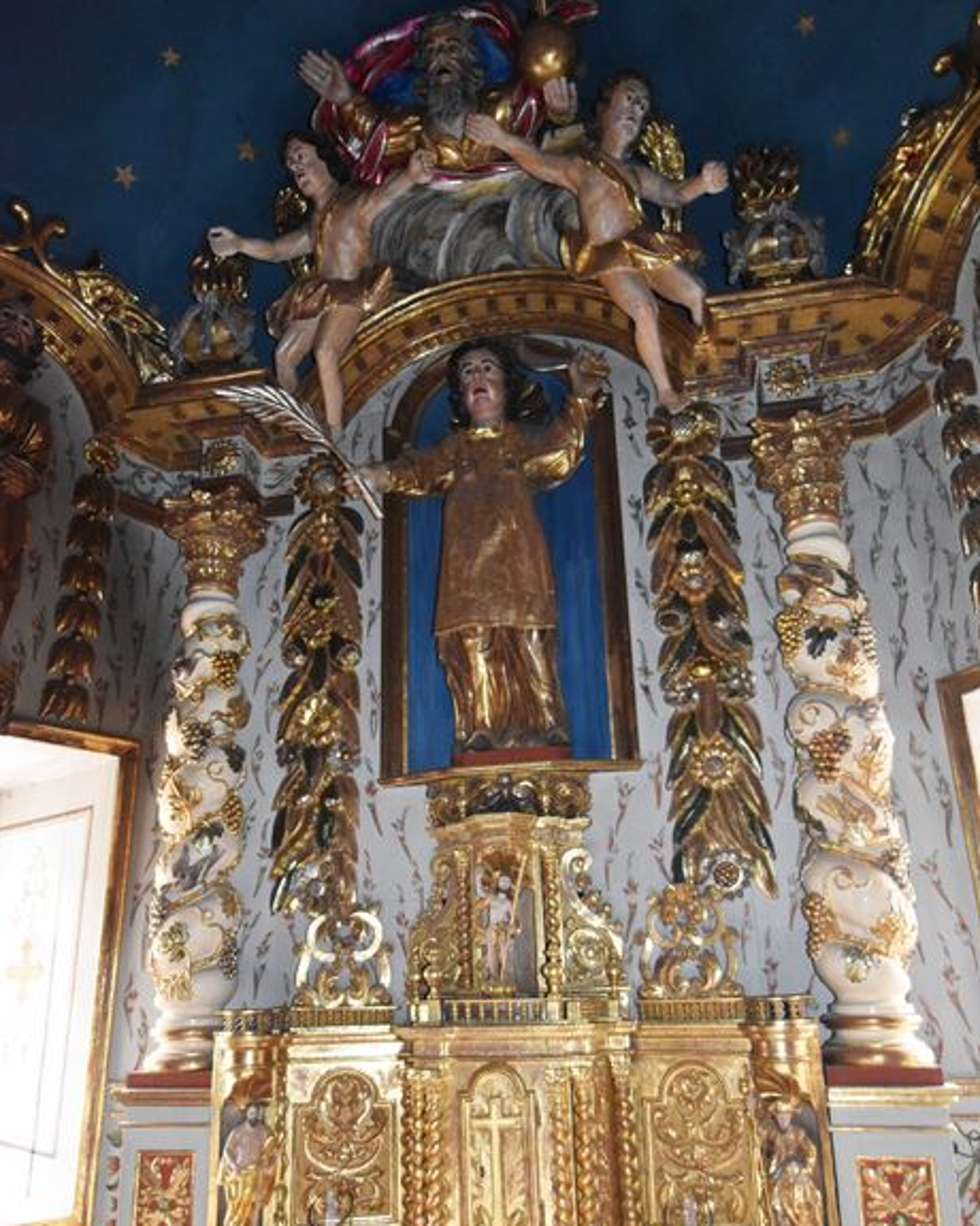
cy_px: 706
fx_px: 870
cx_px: 495
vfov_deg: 69.9
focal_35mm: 24
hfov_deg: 58.8
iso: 5000
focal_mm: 14
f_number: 4
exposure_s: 1/60
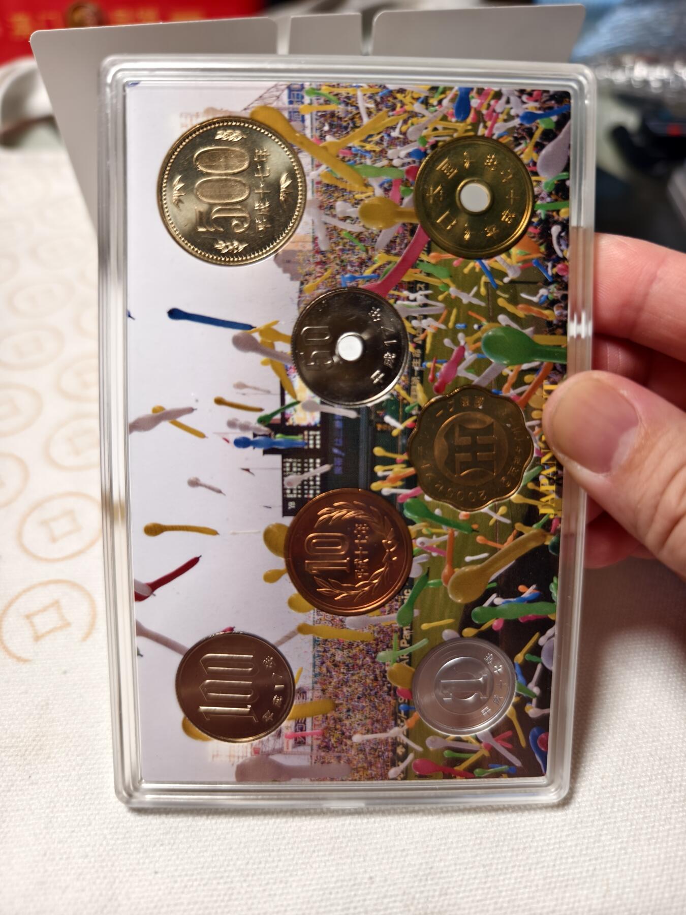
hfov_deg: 58.9
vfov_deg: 73.9
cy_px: 458
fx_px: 608
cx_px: 343
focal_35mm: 23
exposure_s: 1/100
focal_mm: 8.67
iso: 50
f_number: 1.75
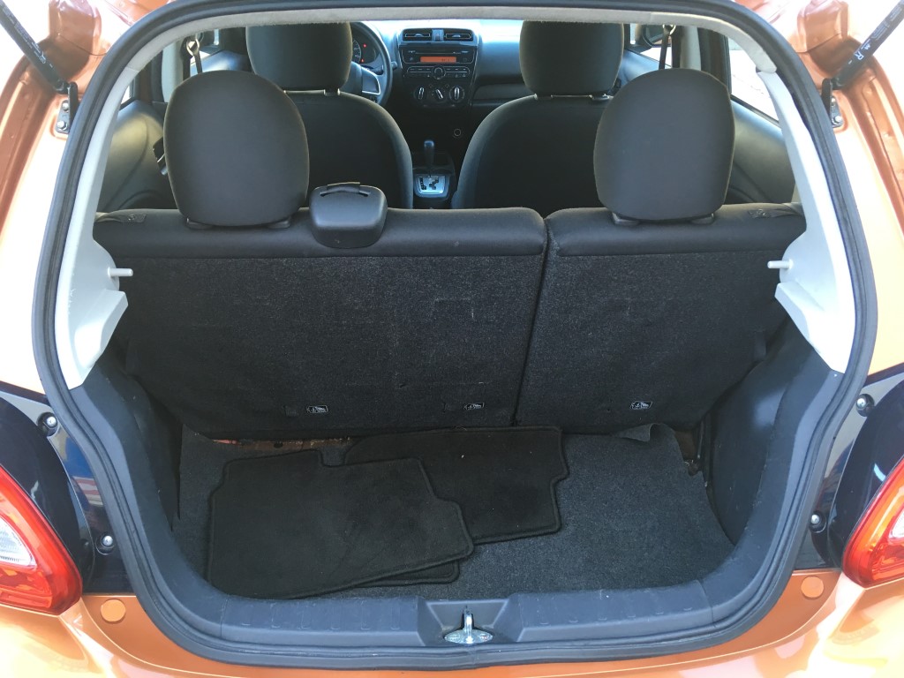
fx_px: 757
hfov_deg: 61.7
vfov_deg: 48.2
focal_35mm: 29
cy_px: 339
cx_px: 452
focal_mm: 4.15
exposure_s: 1/30
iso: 40
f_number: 2.2
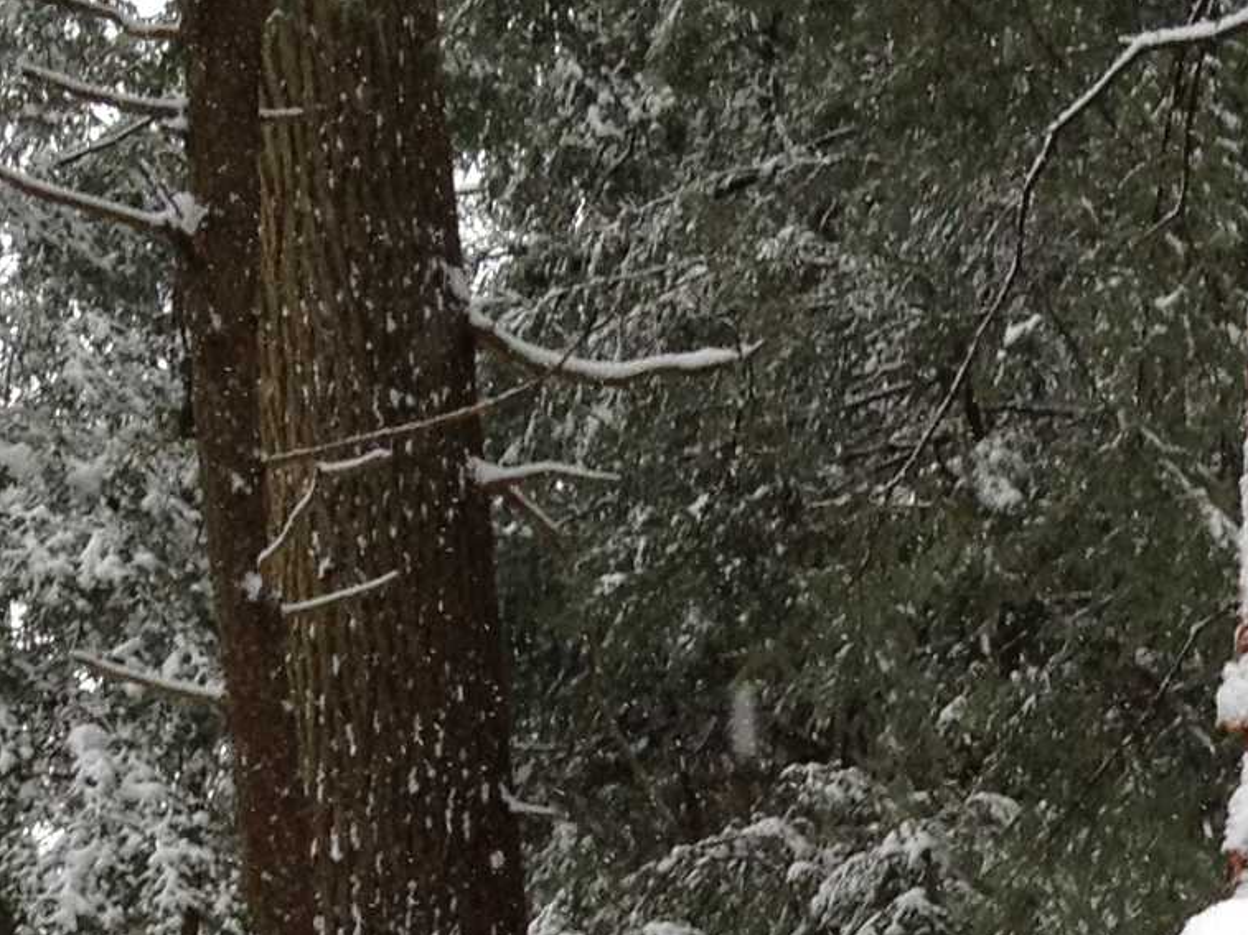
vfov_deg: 9.2
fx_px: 5441
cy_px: 1854
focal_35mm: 151
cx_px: 1263
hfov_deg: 12.9
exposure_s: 1/235
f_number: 2.4
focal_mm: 4.28
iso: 64
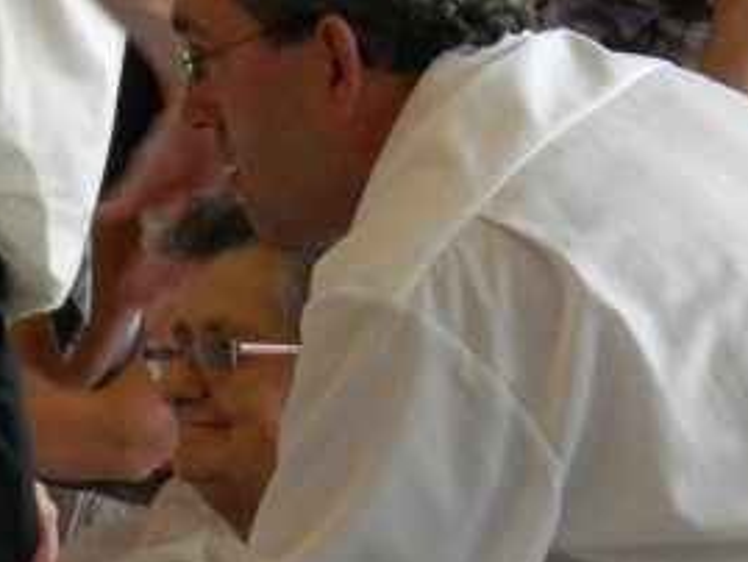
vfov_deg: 2.3
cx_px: 125
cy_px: 164
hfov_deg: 3.1
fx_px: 13836
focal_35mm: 640
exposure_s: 1/80
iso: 800
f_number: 5.6
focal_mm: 38.2
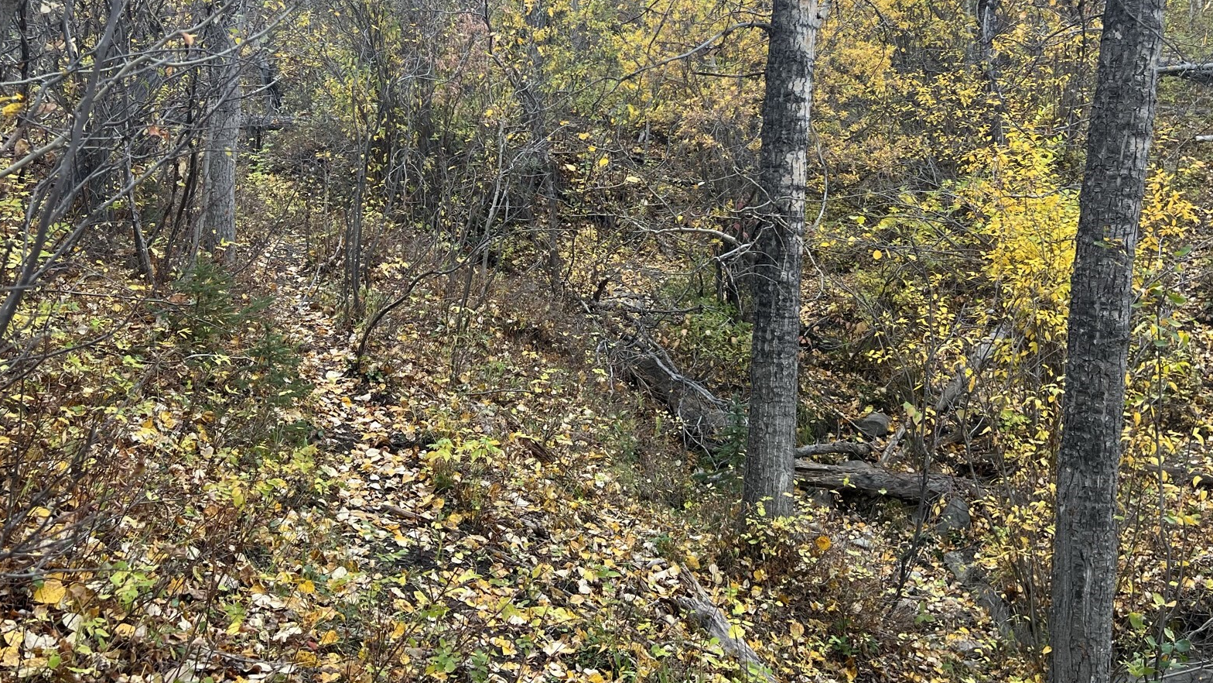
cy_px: 231
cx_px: 608
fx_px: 1190
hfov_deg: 54.0
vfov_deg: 31.8
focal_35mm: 37
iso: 50
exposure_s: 1/318
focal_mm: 5.7
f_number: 1.5
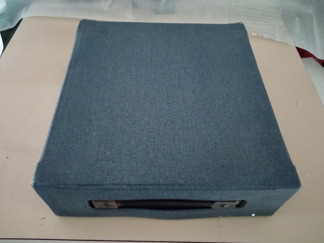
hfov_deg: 65.3
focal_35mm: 27
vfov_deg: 51.4
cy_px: 122
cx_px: 162
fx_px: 253
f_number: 2.2
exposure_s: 1/14.3
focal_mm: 3.79
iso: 3997
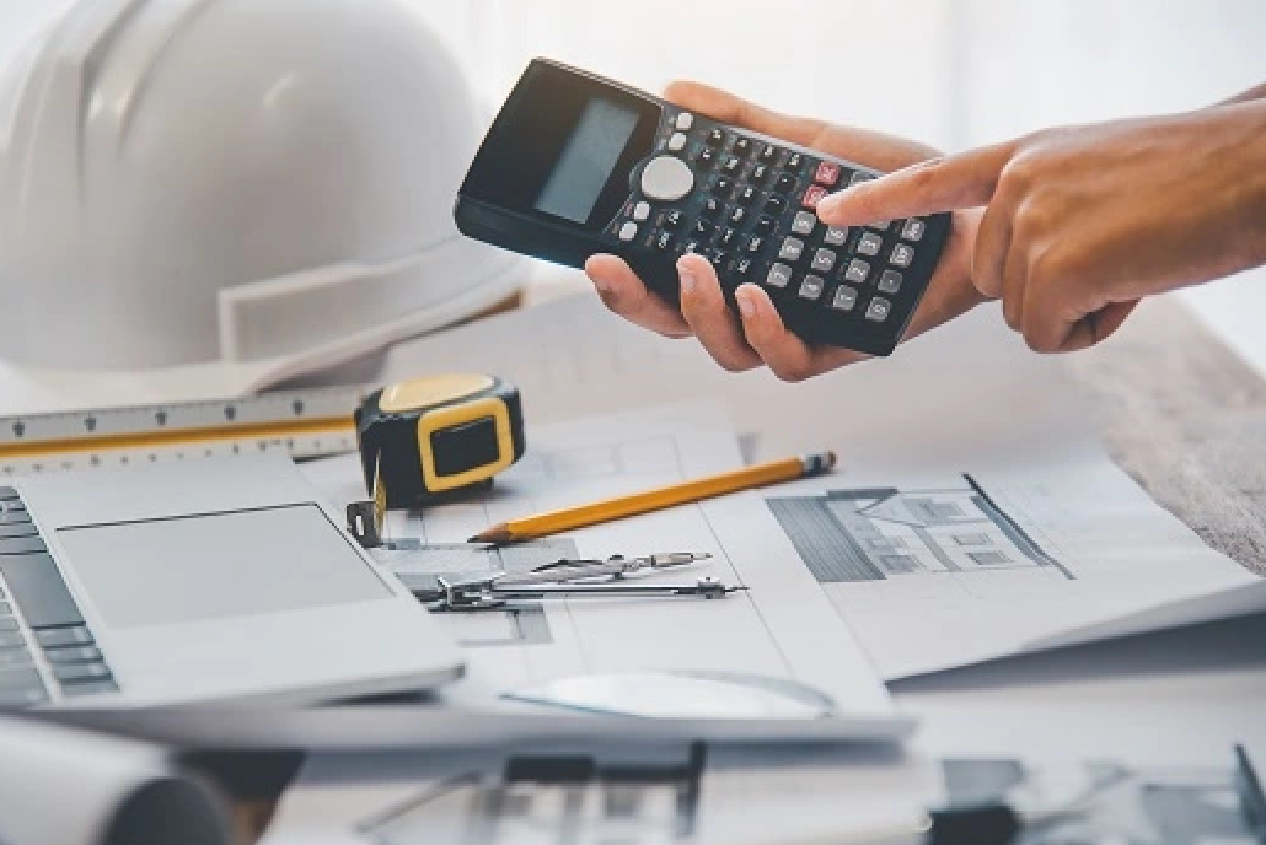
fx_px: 3906
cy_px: 405
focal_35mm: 111
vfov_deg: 12.4
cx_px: 610
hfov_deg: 18.4
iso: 200
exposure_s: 1/160
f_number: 4
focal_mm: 95
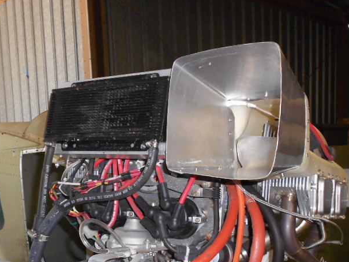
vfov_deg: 32.4
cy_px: 192
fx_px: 444
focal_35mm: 44
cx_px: 177
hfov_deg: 42.9
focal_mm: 4.6
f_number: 3.2
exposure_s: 1/25
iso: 200
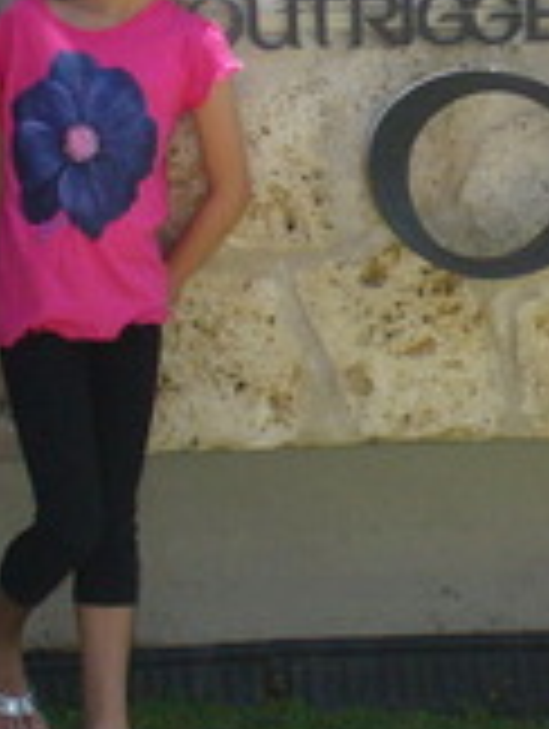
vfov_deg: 13.5
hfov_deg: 10.0
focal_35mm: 146
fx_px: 3079
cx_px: 706
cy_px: 180
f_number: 5.6
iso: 100
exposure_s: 1/200
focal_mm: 6.1
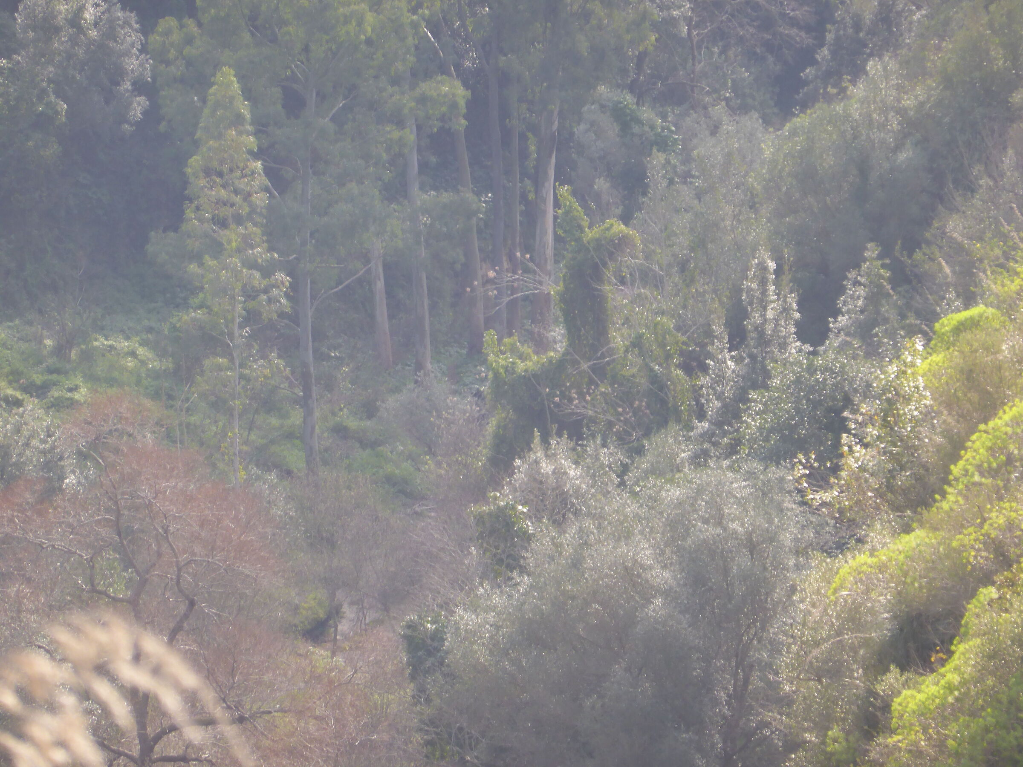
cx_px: 512
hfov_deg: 5.1
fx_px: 11407
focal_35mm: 386
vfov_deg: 3.9
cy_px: 384
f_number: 5.9
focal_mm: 62.5
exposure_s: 1/100
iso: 125
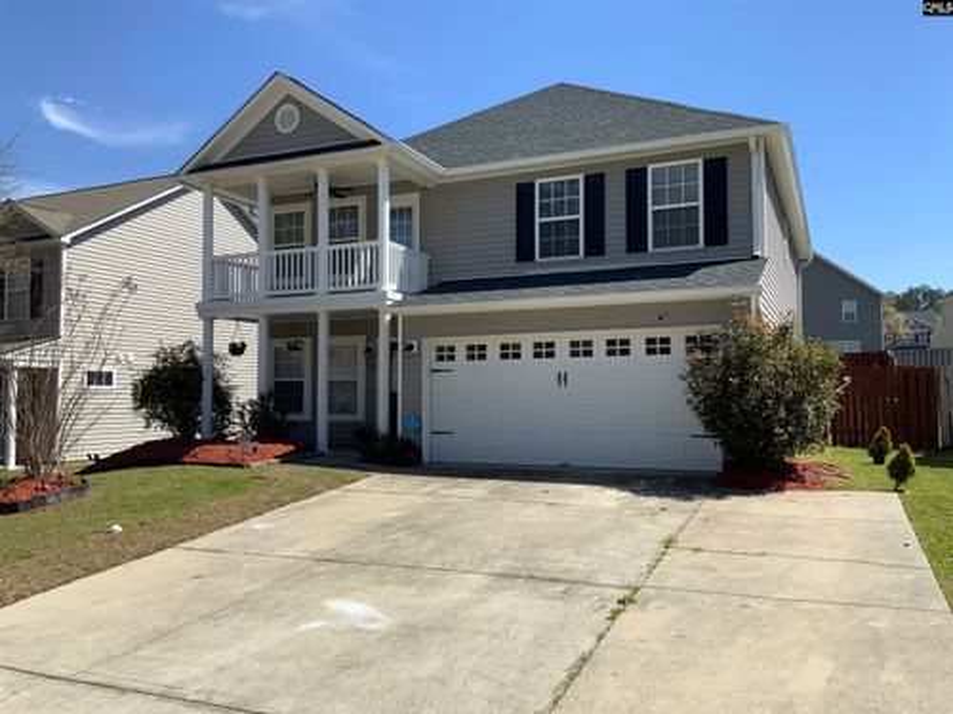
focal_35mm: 29
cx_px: 476
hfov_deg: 61.7
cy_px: 357
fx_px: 798
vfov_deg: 48.2
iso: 16
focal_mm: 3
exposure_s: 1/2227
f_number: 1.8
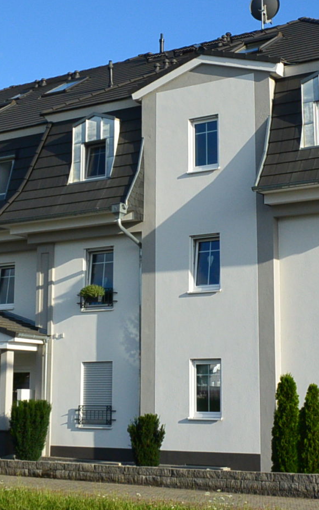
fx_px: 1001
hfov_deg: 18.1
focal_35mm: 72
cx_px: 127
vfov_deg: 28.4
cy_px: 171
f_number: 5
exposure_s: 1/1000
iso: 160
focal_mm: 12.8
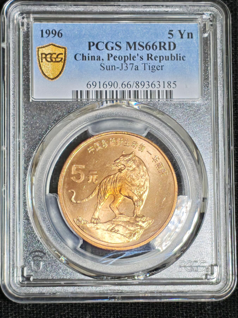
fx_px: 1063
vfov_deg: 17.0
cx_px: 119
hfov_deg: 12.8
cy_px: 159
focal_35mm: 116
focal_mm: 4.94
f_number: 1.5
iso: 50
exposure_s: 1/1600
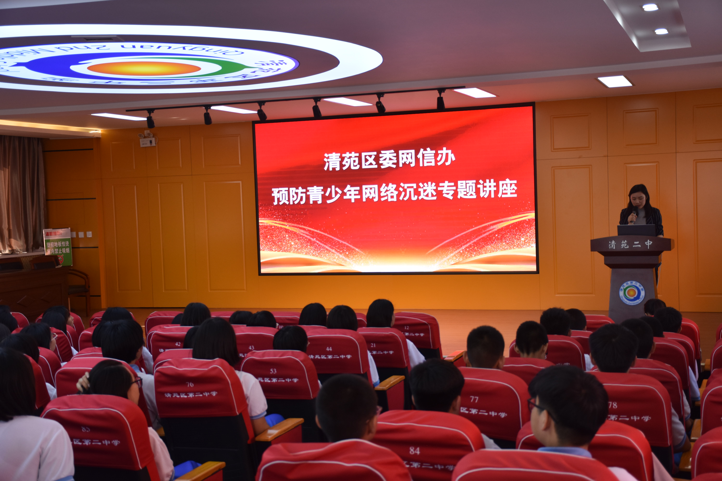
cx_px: 361
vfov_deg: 26.5
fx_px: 1023
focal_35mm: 51
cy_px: 240
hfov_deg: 38.9
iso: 400
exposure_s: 1/125
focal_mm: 34
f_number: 4.5
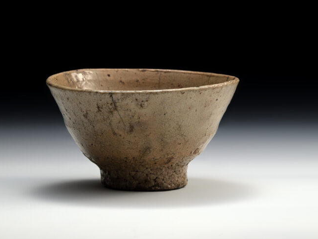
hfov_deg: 6.1
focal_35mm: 326
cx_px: 147
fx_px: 2996
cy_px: 120
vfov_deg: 4.6
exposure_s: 1/180
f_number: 16
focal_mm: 300
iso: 200
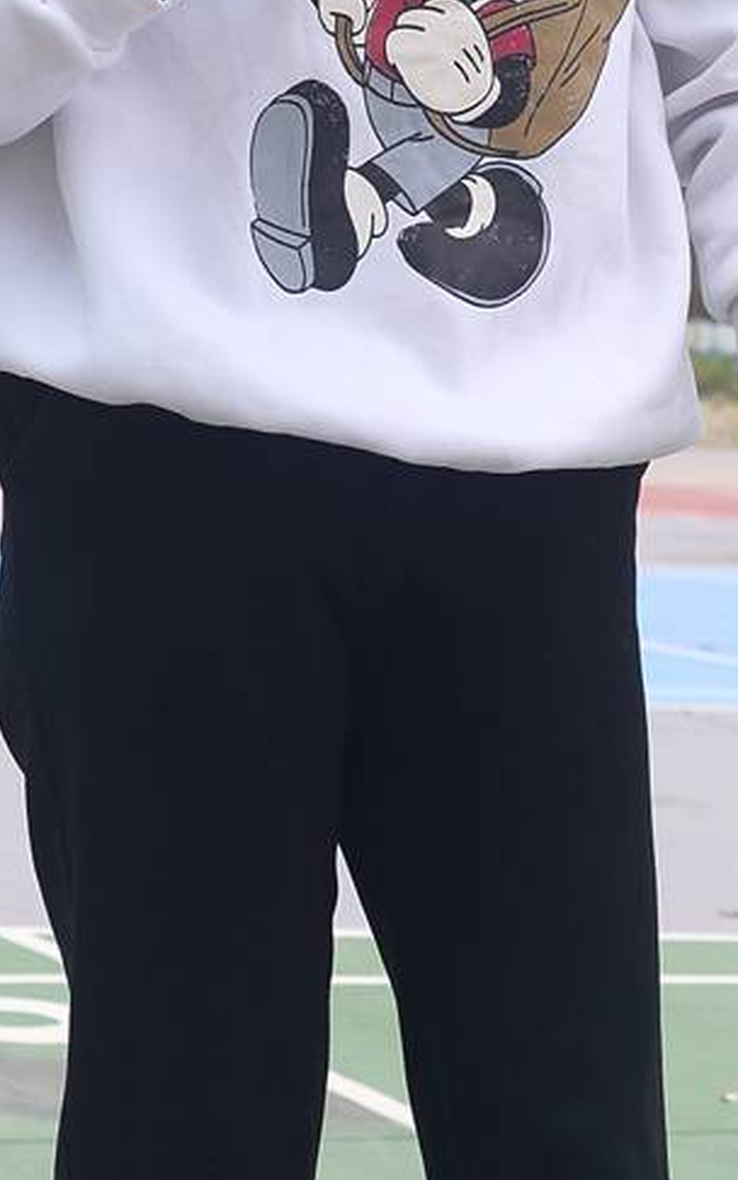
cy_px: 382
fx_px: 4953
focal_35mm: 154
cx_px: 490
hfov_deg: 8.5
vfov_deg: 13.6
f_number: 5.6
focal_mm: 35
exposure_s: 1/500
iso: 125
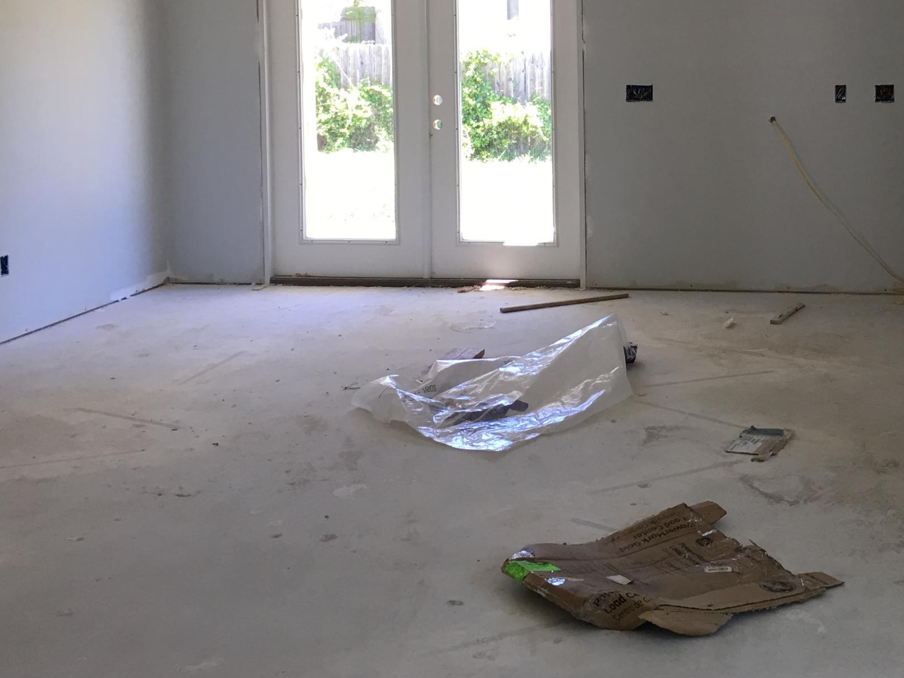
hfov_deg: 34.1
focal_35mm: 54
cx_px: 764
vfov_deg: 26.4
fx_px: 1410
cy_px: 102
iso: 25
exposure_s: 1/40
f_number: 2.2
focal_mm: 4.15
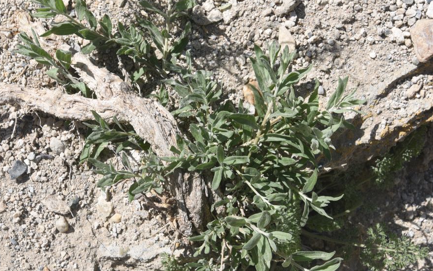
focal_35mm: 75
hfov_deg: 27.5
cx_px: 202
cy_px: 153
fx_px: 885
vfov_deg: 17.4
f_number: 14
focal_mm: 50
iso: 160
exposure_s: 1/160
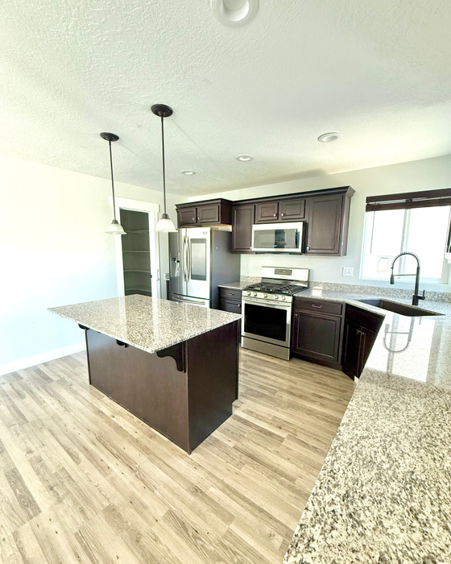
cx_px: 229
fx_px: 250
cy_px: 288
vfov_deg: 96.8
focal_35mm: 15
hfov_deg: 84.0
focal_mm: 2.22
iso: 400
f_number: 2.2
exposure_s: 1/60
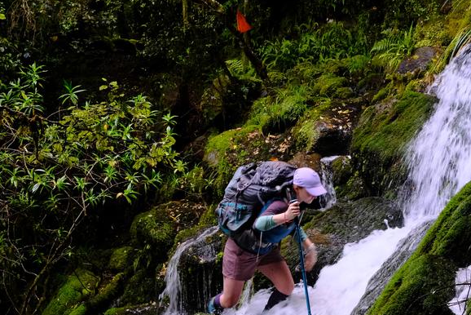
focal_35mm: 62
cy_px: 169
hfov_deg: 31.4
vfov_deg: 21.9
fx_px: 812
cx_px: 385
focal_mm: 23
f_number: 8
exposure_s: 1/60
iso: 1600
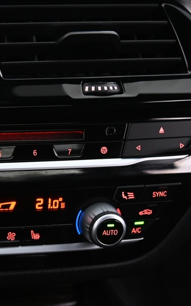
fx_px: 683
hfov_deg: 15.0
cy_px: 202
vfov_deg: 25.1
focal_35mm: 82
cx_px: -72
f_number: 4
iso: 2000
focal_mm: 38
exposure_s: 1/15
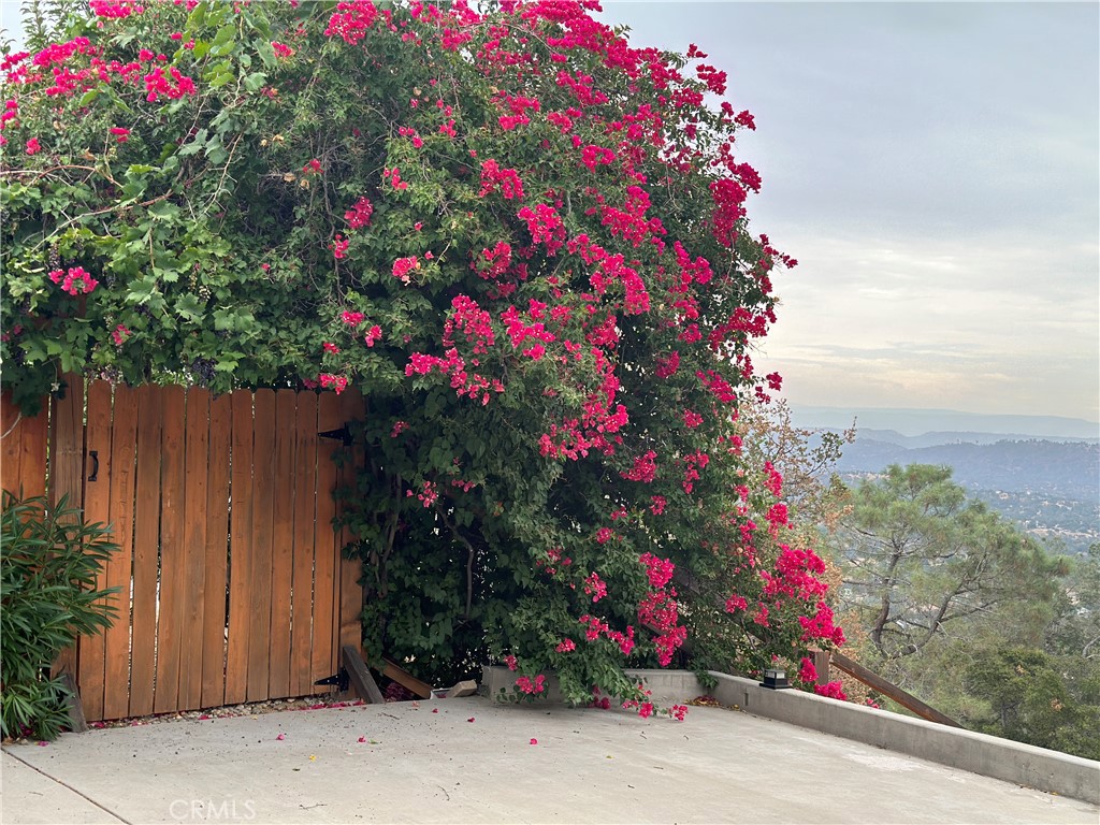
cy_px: 412
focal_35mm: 48
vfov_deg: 30.3
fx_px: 1525
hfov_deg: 39.7
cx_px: 550
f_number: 1.78
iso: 80
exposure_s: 1/386
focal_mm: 6.86
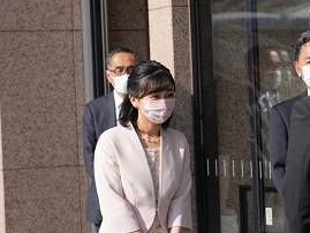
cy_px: 130
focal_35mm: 150
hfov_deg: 13.1
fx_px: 1344
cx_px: 213
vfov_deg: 9.9
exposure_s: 1/640
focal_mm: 105
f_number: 5.6
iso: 125
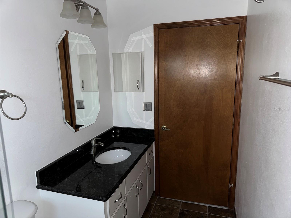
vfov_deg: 56.8
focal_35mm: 24
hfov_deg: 71.6
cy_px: 109
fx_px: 202
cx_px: 146
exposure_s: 1/5
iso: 64
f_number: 1.78
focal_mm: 6.76
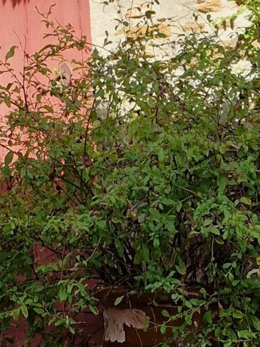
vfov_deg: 15.4
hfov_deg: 12.5
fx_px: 1172
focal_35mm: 117
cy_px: -189
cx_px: 8
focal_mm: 5.4
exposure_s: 1/594
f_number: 1.8
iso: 50
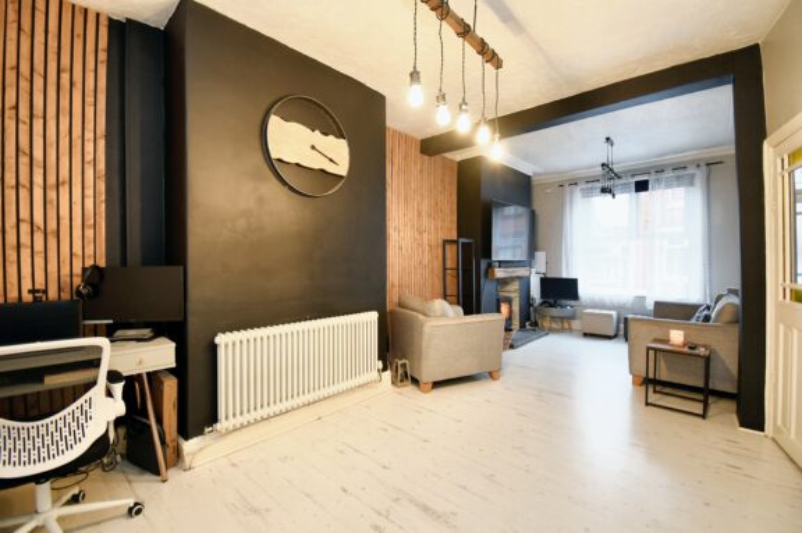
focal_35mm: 15
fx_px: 334
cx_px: 401
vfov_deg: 77.2
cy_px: 266
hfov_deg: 100.4
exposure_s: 1/13
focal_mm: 10
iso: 560
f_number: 4.5
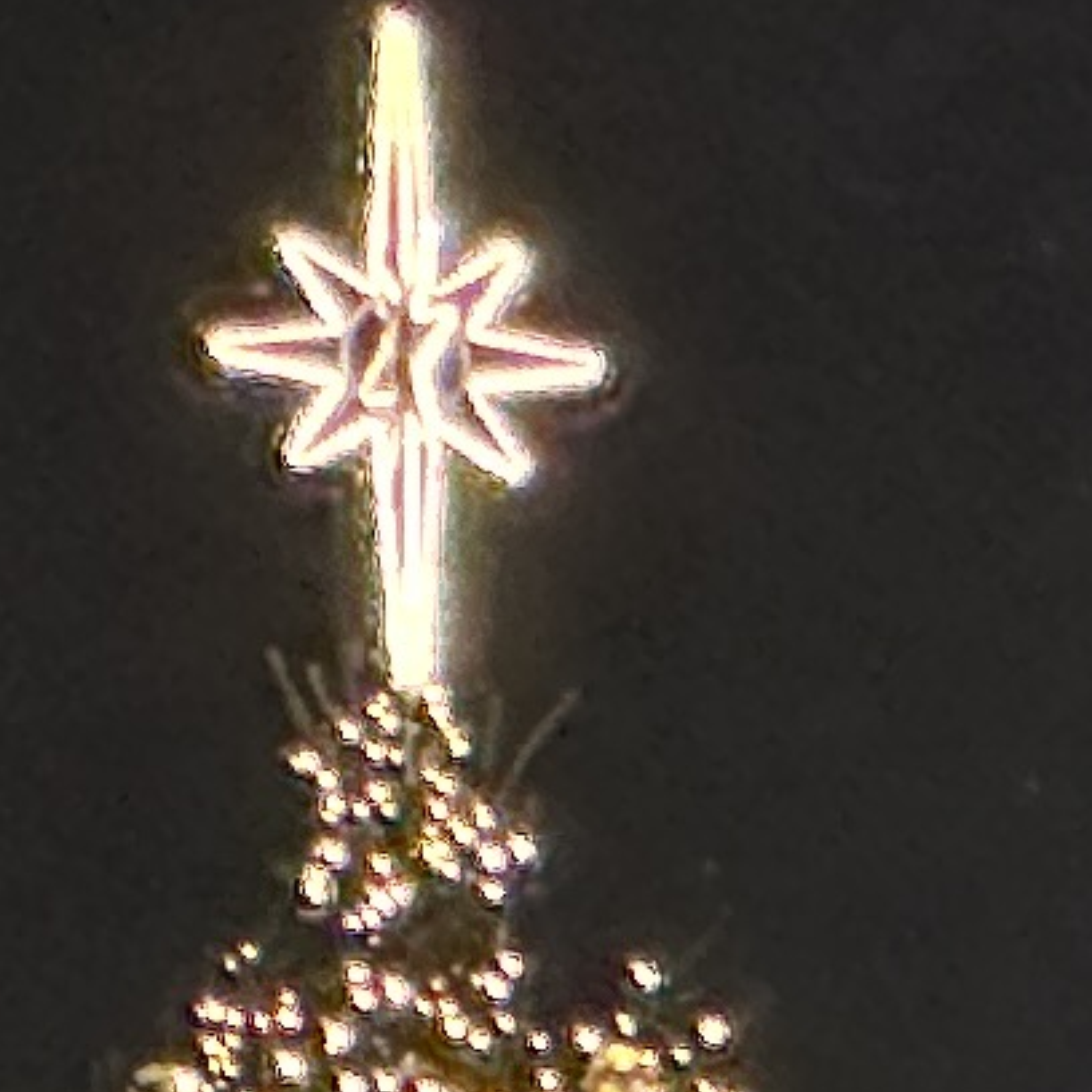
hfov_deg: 2.6
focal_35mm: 673
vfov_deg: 2.6
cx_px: 2912
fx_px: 24020
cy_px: 3271
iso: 1250
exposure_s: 1/41
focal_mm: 9
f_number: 2.8
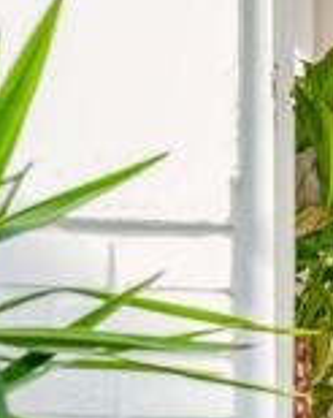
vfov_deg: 18.9
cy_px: 452
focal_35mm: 98
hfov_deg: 12.6
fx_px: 1208
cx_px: 770
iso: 250
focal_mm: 24.5
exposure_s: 1/80
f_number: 4
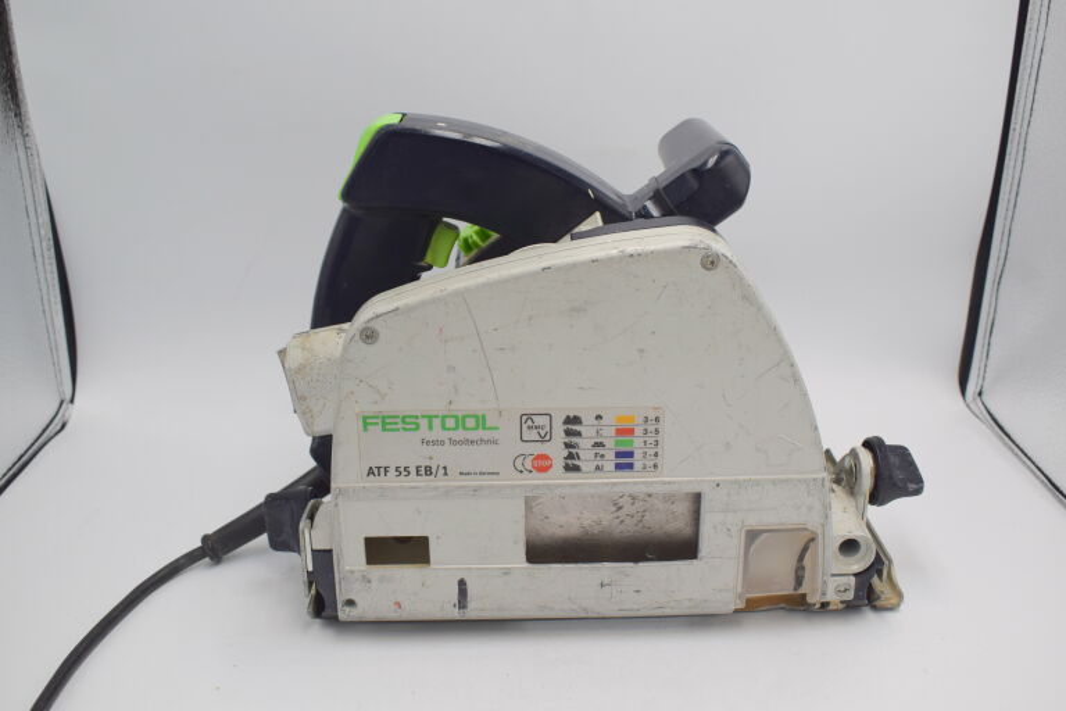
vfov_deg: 36.9
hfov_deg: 53.1
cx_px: 533
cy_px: 356
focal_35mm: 36
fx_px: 1066
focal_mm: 24
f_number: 7.1
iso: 400
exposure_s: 1/200
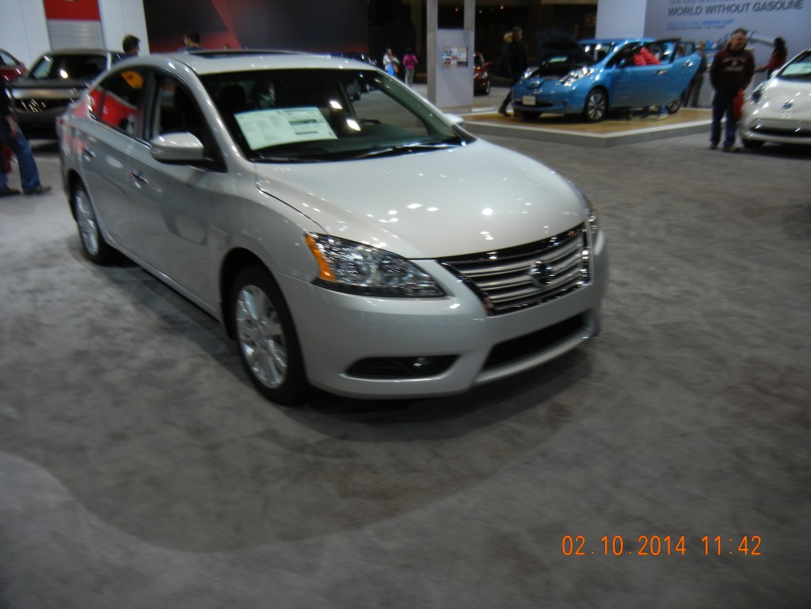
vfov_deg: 46.8
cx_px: 406
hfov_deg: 60.0
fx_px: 703
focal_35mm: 30
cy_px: 304
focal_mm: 5.4
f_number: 3.5
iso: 160
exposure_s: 1/72.7
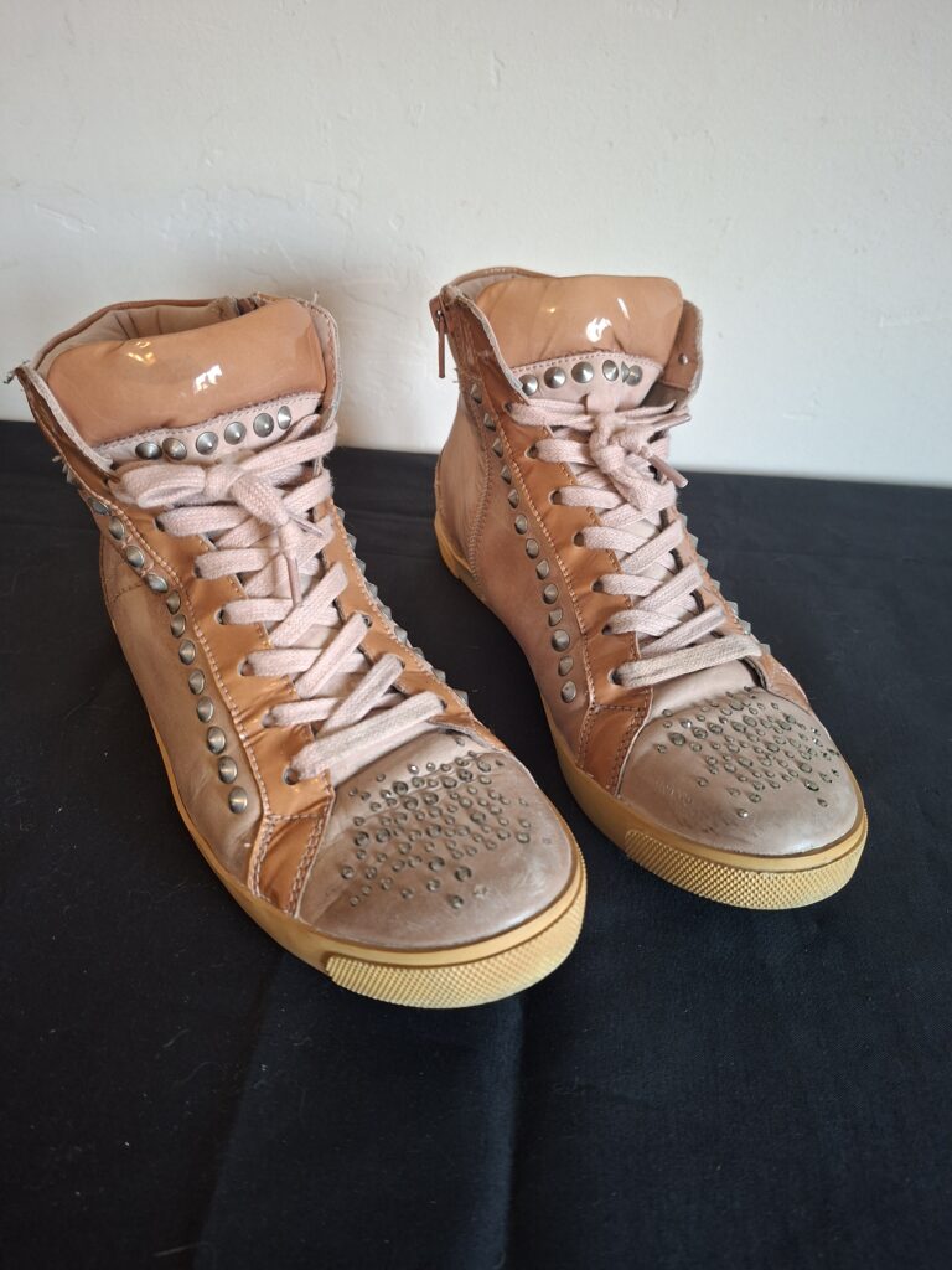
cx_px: 476
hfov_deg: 58.9
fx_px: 843
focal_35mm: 23
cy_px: 635
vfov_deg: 73.9
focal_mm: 5.54
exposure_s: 1/33
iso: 320
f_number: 1.8
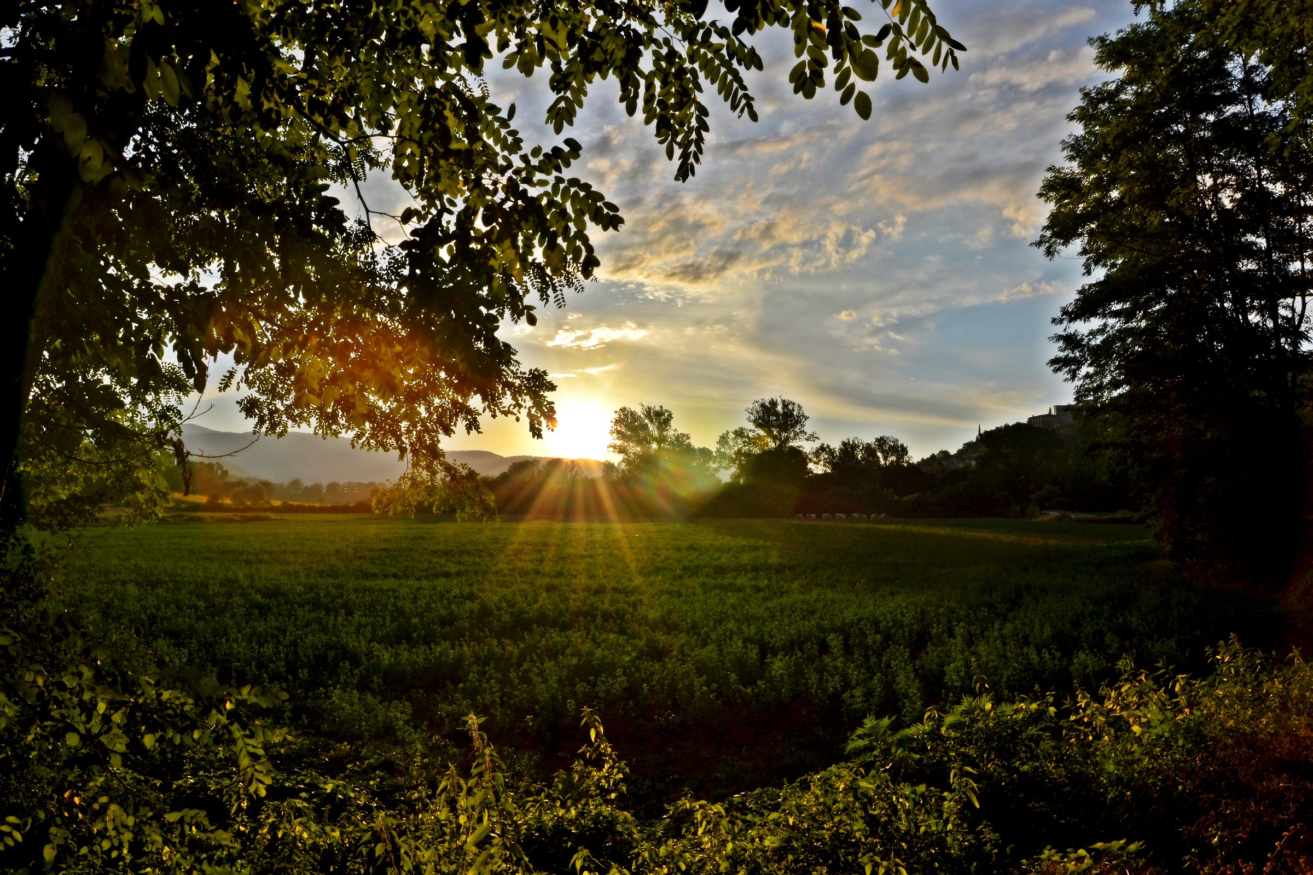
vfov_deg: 47.9
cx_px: 656
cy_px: 438
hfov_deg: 67.4
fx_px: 985
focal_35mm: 27
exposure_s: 1/400
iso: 100
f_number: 10
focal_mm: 18
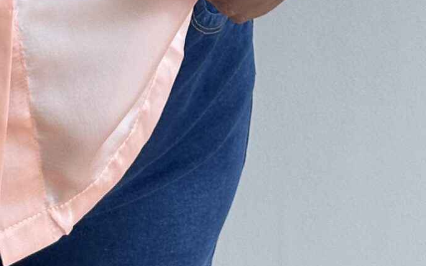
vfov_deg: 6.4
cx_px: -91
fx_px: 2205
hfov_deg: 10.8
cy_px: -476
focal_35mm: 190
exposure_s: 1/153
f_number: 1.78
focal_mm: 6.86
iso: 64
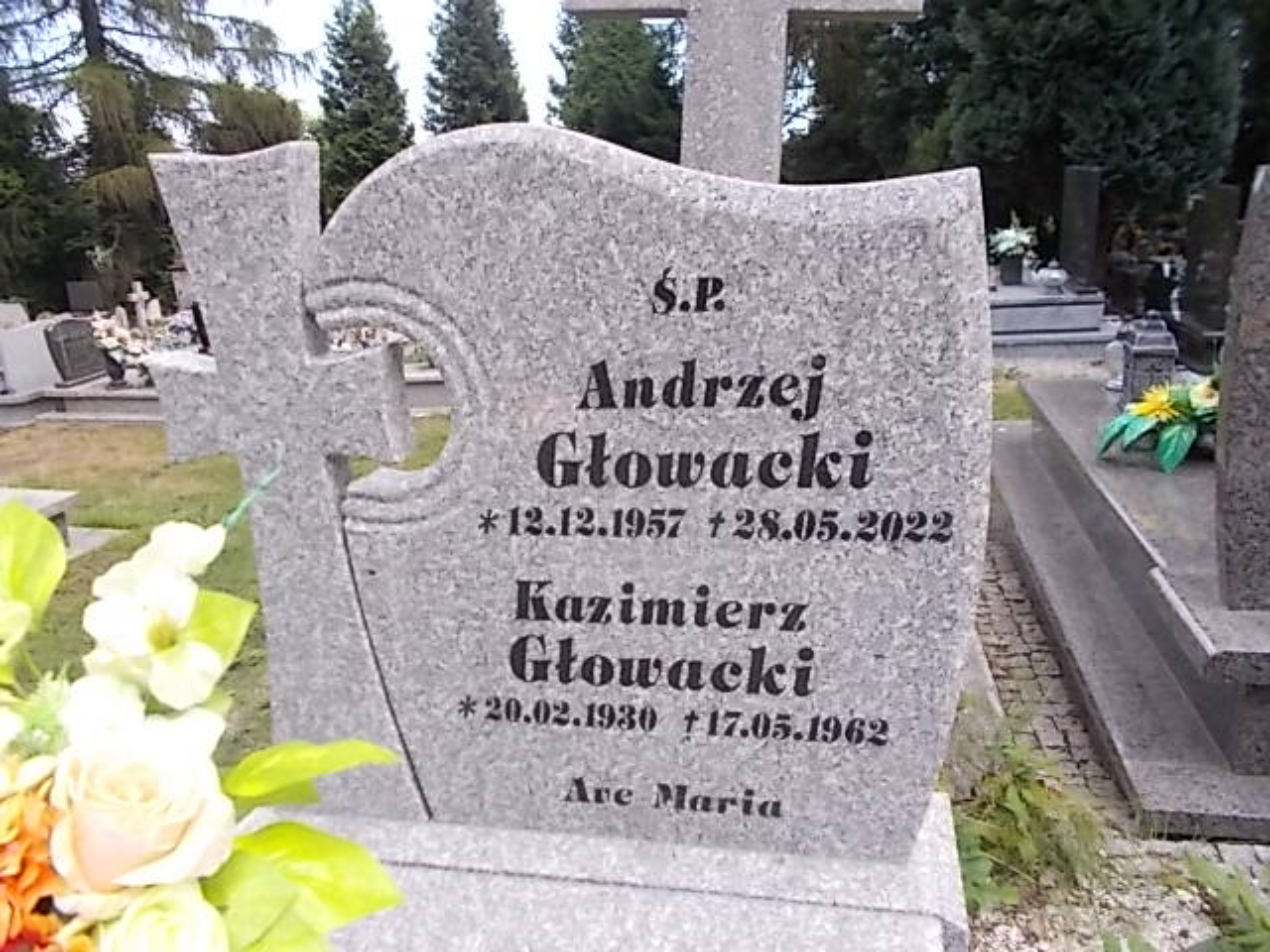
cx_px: 635
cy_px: 476
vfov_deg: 53.1
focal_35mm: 26
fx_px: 954
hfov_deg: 67.3
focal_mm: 4.6
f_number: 3.2
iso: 80
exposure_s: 1/160
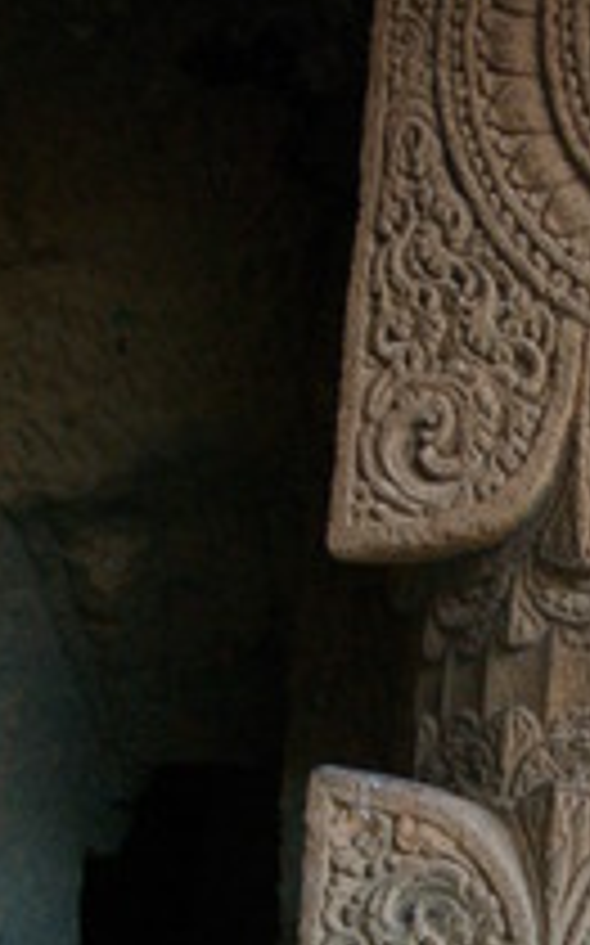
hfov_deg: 19.9
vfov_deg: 31.5
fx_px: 1623
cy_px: 774
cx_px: 599
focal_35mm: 63
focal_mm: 18
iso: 800
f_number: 3.5
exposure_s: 1/30
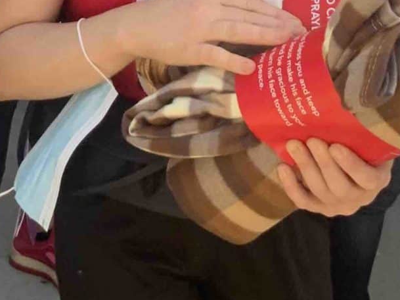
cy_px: -162
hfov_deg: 16.1
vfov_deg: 11.6
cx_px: 110
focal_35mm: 122
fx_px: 1409
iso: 16
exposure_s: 1/210
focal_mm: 3
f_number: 1.8
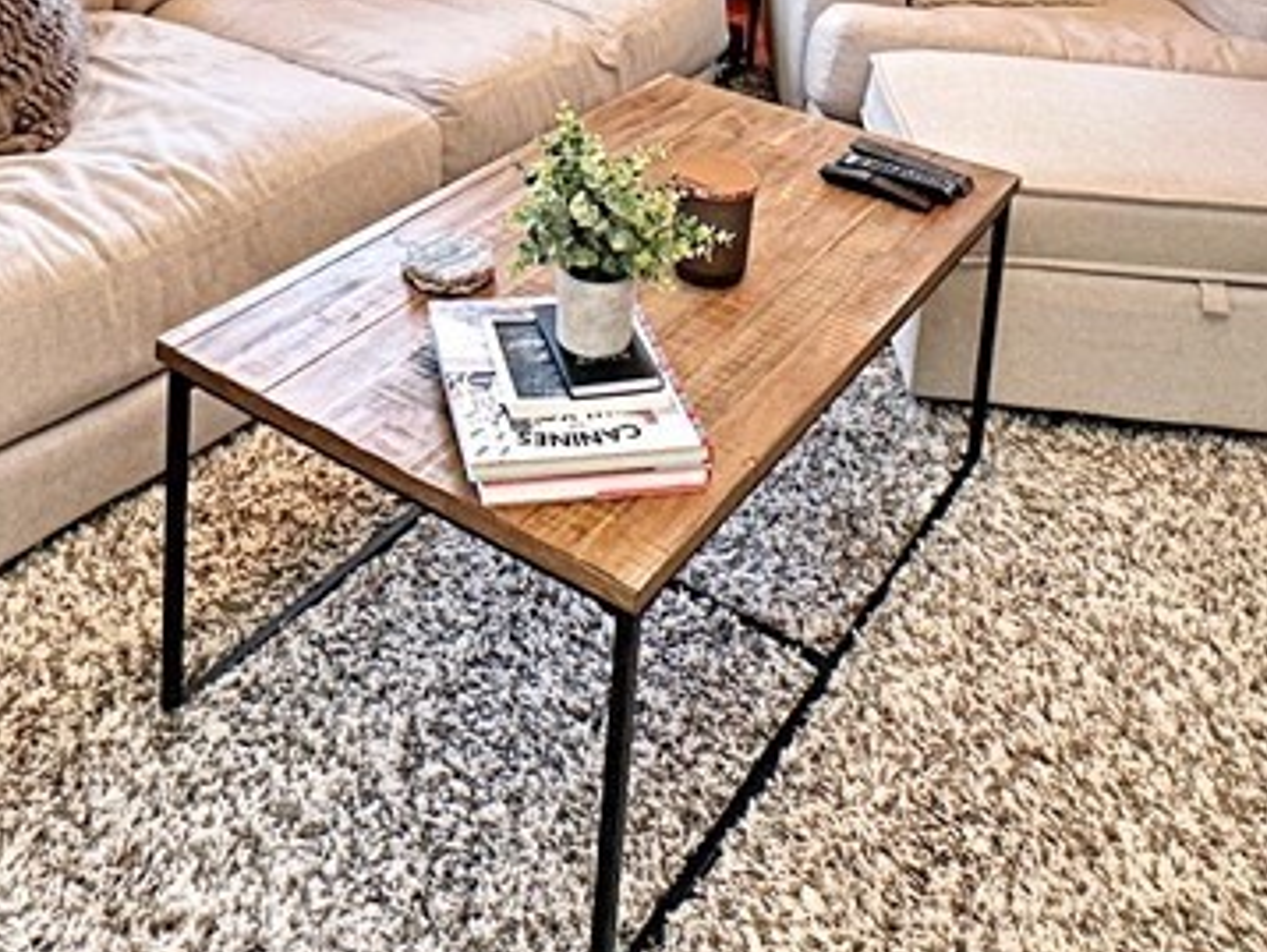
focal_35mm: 40
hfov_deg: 46.7
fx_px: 1465
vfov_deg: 30.5
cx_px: 552
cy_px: -191
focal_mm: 2.22
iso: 80
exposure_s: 1/120
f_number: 2.2
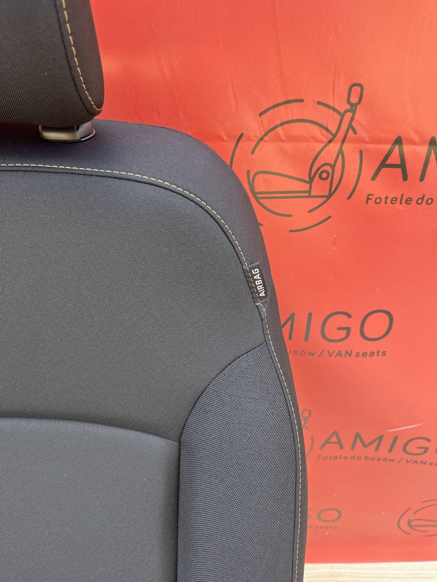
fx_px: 438
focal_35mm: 26
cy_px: 291
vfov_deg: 67.3
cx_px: 218
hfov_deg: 53.1
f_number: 1.6
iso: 50
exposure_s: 1/122
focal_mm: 5.1
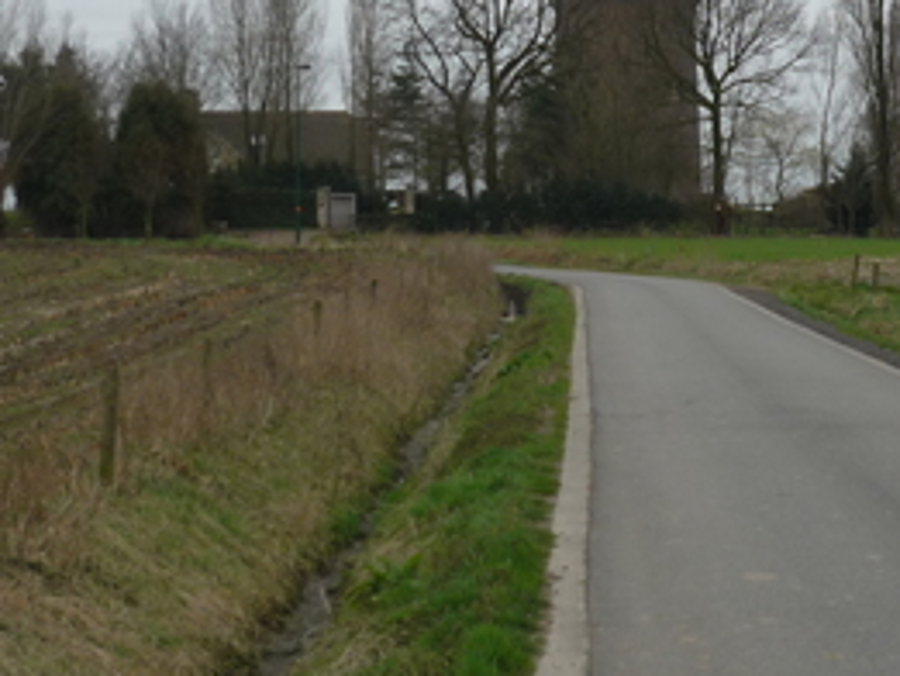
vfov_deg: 13.6
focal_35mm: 108
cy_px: 114
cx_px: 614
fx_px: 2809
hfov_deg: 18.1
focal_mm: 7.8
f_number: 3.1
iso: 100
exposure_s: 1/500
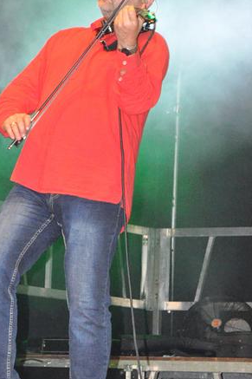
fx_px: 2144
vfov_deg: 10.1
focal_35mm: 204
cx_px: 88
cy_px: 143
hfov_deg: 6.7
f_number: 5.6
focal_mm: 70
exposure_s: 1/60
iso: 3200
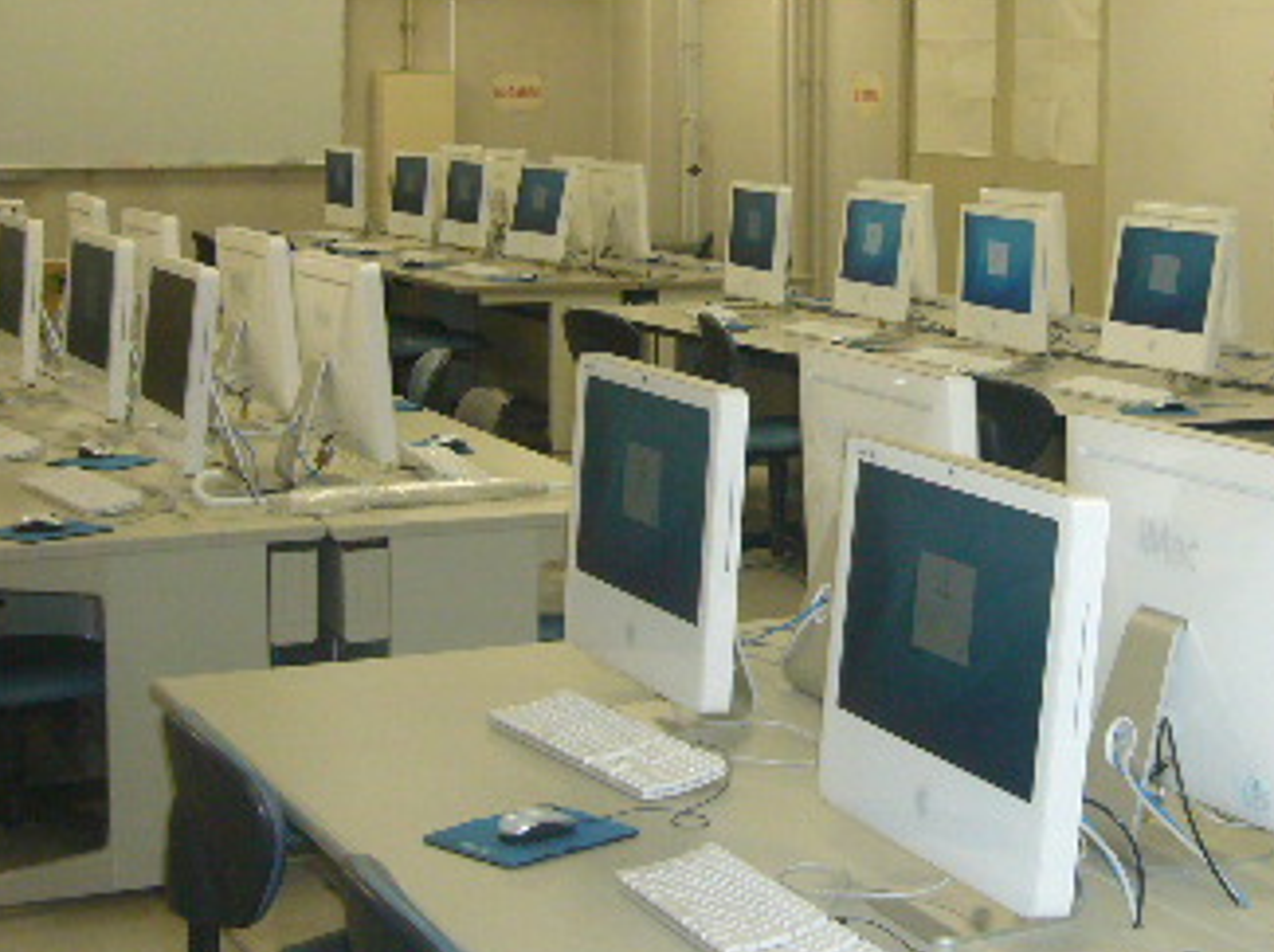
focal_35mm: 69
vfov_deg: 21.2
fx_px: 2537
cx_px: 894
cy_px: 290
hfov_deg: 27.9
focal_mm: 5.8
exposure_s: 1/60
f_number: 2.8
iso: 200
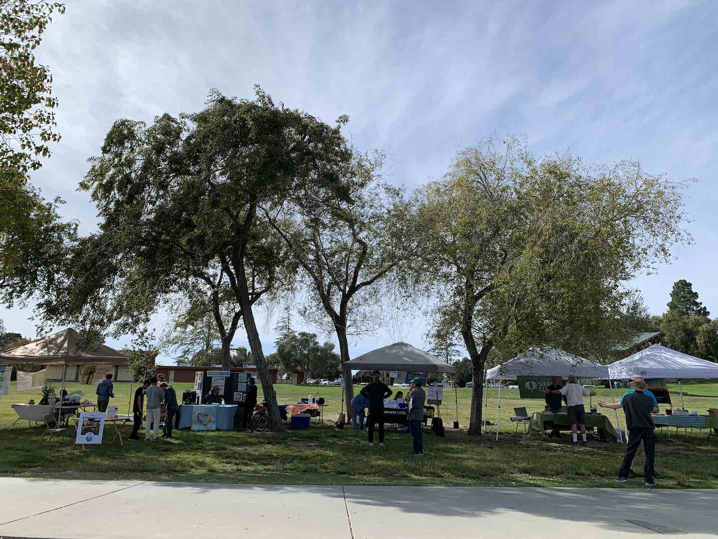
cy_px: 270
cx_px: 359
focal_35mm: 26
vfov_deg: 53.1
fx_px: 539
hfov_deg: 67.3
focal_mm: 4.25
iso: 25
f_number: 1.8
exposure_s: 1/3185
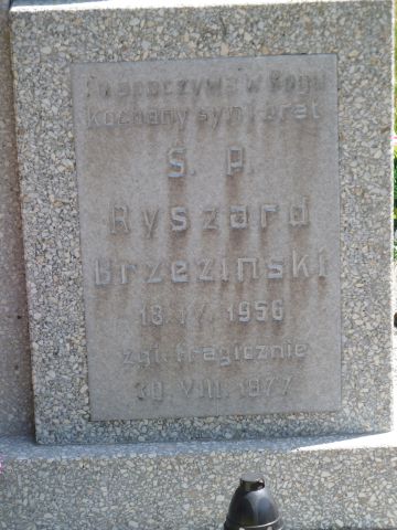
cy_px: 265
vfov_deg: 14.4
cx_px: 198
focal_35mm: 137
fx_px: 2095
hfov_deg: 10.8
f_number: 4.5
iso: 80
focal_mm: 22.5
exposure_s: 1/160
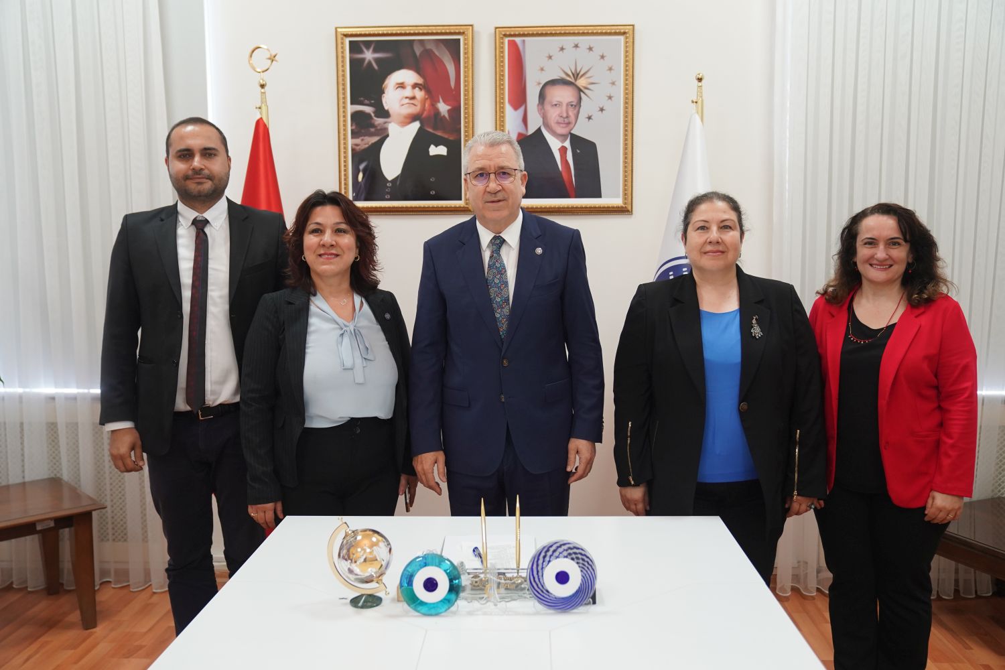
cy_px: 335
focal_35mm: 32
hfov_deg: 58.7
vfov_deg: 41.1
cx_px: 502
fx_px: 893
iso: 1600
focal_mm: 32
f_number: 3.2
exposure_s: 1/125
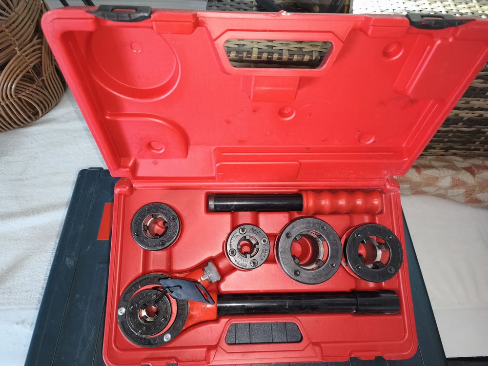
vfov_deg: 58.9
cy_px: 183
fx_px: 324
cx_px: 244
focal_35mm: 23
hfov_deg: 73.9
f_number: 1.7
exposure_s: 1/33.3
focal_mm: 5.35
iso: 1250
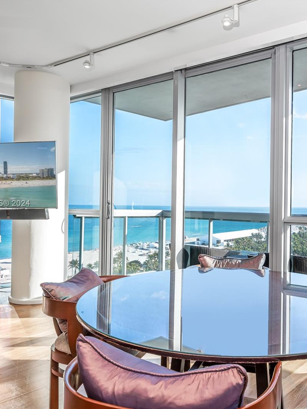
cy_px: 204
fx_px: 343
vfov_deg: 61.7
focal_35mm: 29
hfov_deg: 47.1
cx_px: 215
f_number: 8
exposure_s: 1/250
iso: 200
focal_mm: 20
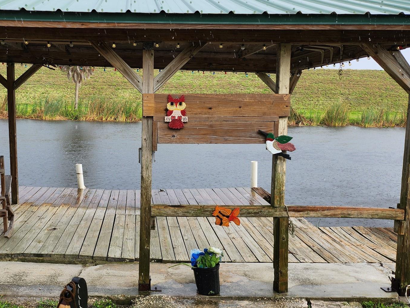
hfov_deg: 50.9
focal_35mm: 36
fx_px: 426
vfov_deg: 39.7
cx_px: 156
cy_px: 154
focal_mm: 5
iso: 50
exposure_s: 1/466
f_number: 1.8
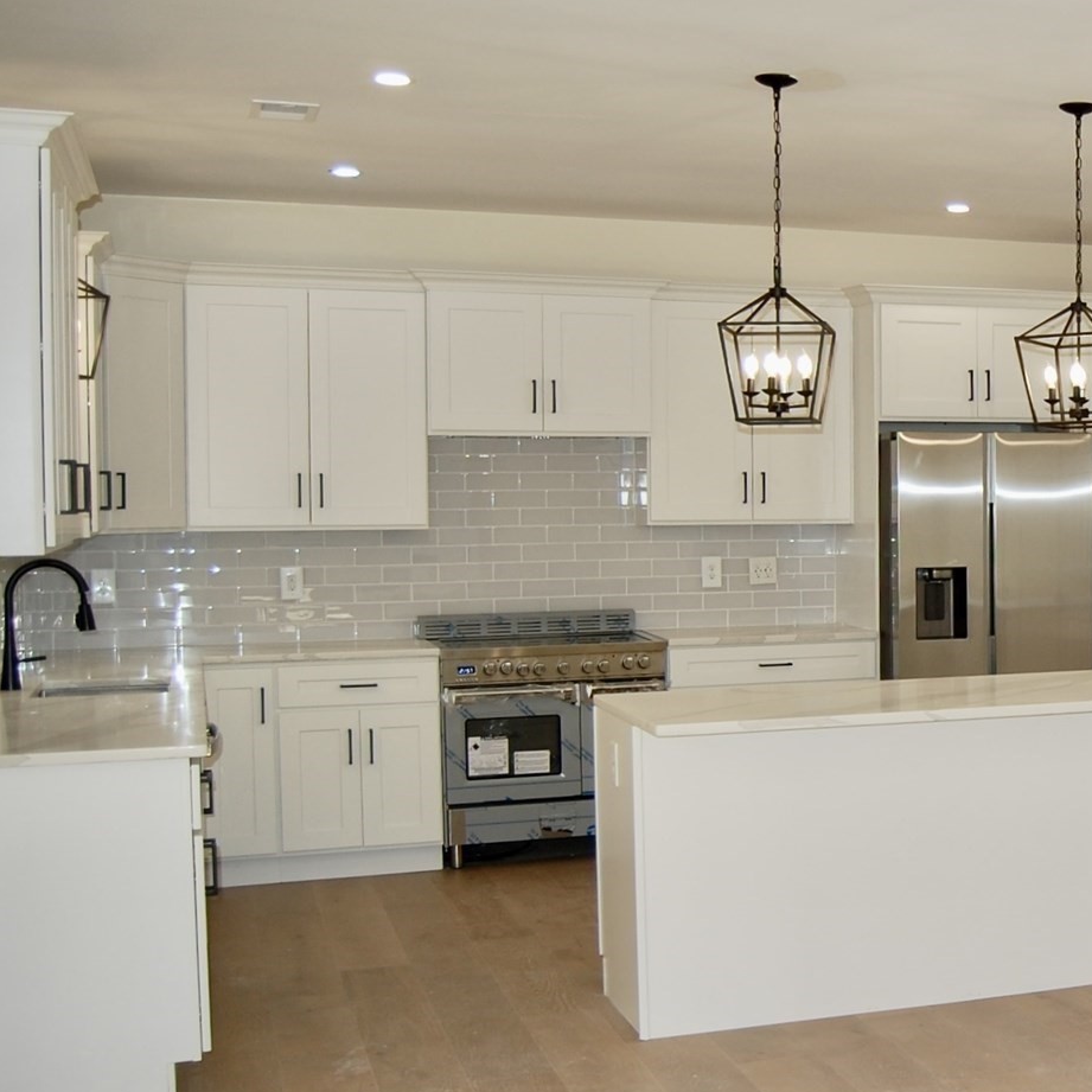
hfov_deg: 30.1
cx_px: 1193
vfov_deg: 33.4
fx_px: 1820
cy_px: 560
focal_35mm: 51
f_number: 3.5
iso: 200
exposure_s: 1/160
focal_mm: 18
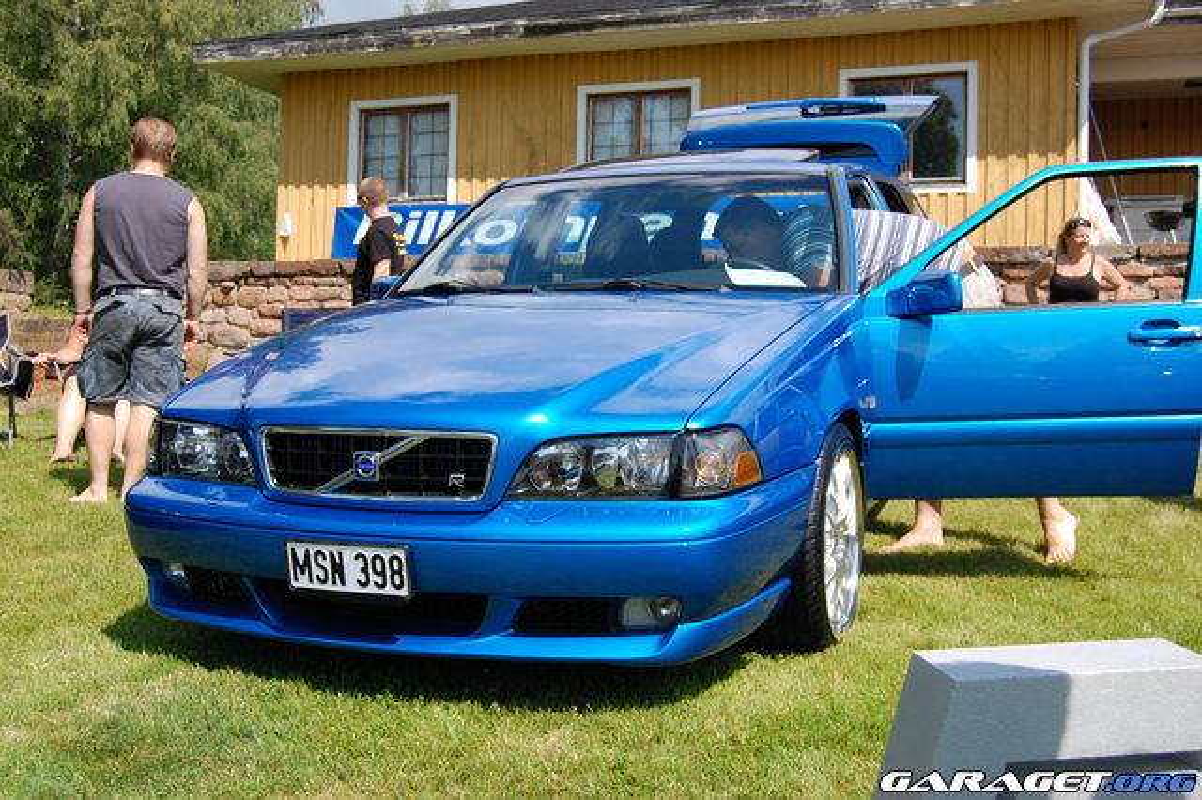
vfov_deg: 34.2
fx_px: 1301
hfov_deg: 49.6
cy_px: 400
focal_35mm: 39
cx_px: 601
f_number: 5.6
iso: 800
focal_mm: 26
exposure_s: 1/2500
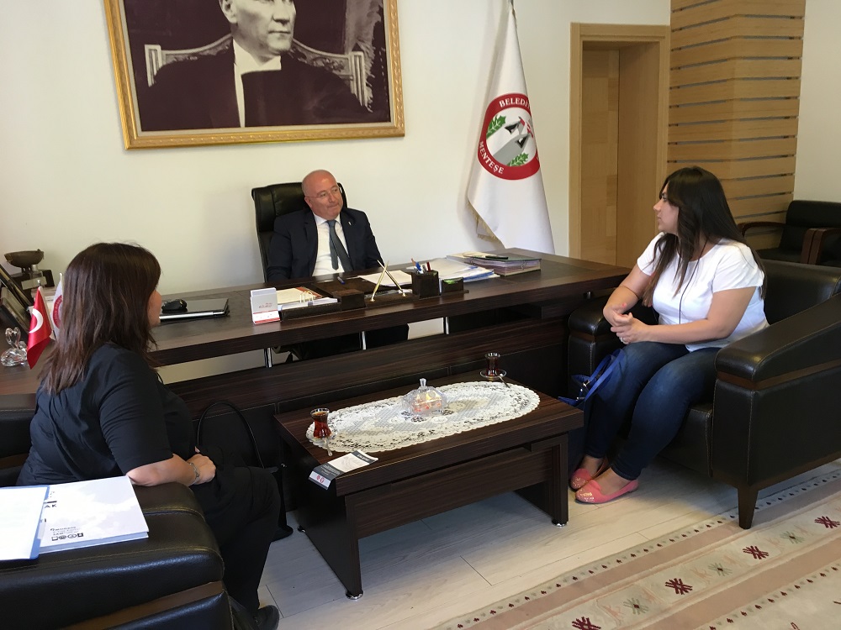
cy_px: 315
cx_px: 420
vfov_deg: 48.2
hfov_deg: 61.7
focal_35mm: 29
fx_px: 705
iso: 100
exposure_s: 1/33
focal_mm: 4.15
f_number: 2.2
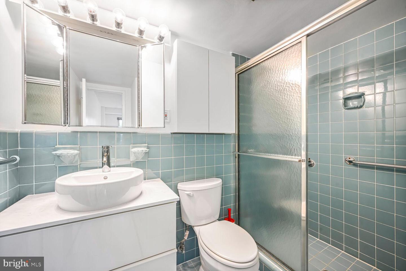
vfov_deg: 81.2
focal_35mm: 14
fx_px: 158
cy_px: 136
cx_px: 203
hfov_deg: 104.3
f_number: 9
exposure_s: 1/2
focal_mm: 14
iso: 200
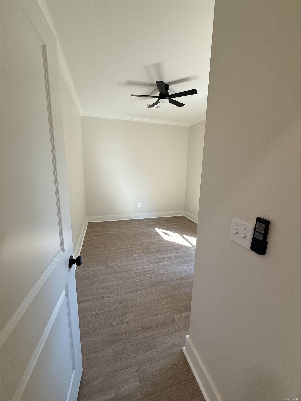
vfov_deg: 102.1
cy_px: 200
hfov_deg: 85.7
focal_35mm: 14
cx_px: 150
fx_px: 162
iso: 100
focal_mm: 2.22
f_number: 2.2
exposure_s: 1/120
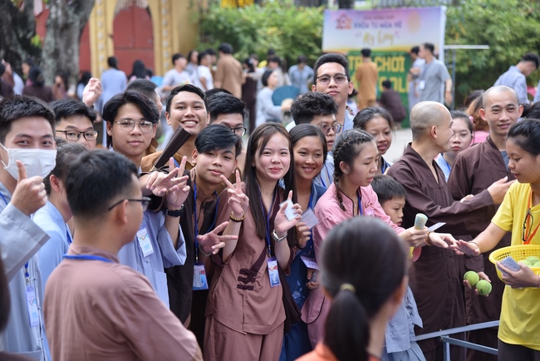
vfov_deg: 14.9
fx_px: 1381
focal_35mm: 92
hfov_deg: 22.1
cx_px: 270
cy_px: 180
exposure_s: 1/125
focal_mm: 92
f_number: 4.5
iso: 100
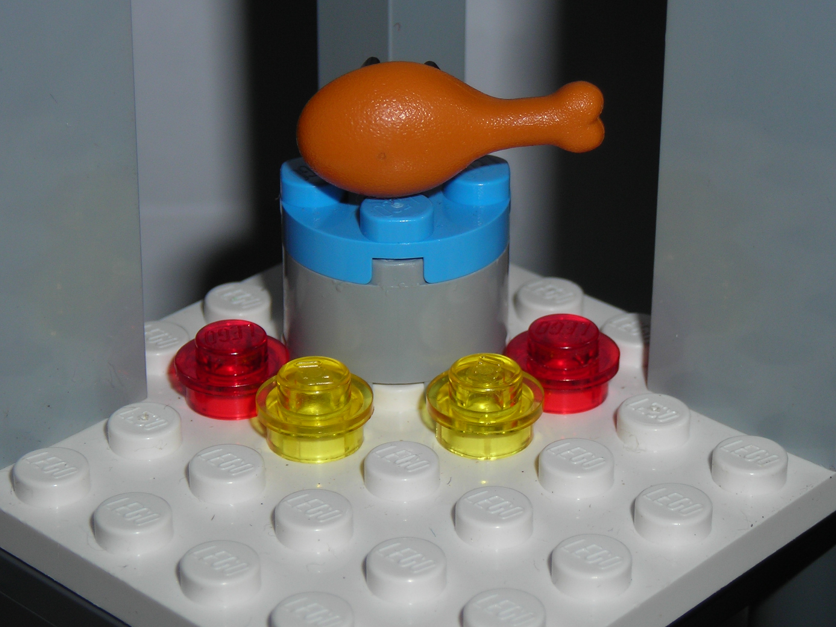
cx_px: 418
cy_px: 294
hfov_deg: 16.8
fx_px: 2825
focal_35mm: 117
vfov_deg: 12.7
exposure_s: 1/60.1
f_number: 9.9
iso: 50
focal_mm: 17
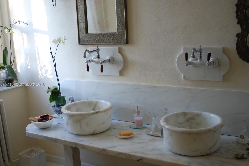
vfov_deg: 31.2
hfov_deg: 45.4
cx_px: 122
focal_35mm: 43
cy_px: 85
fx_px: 297
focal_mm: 28
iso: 200
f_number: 3.5
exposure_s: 1/40
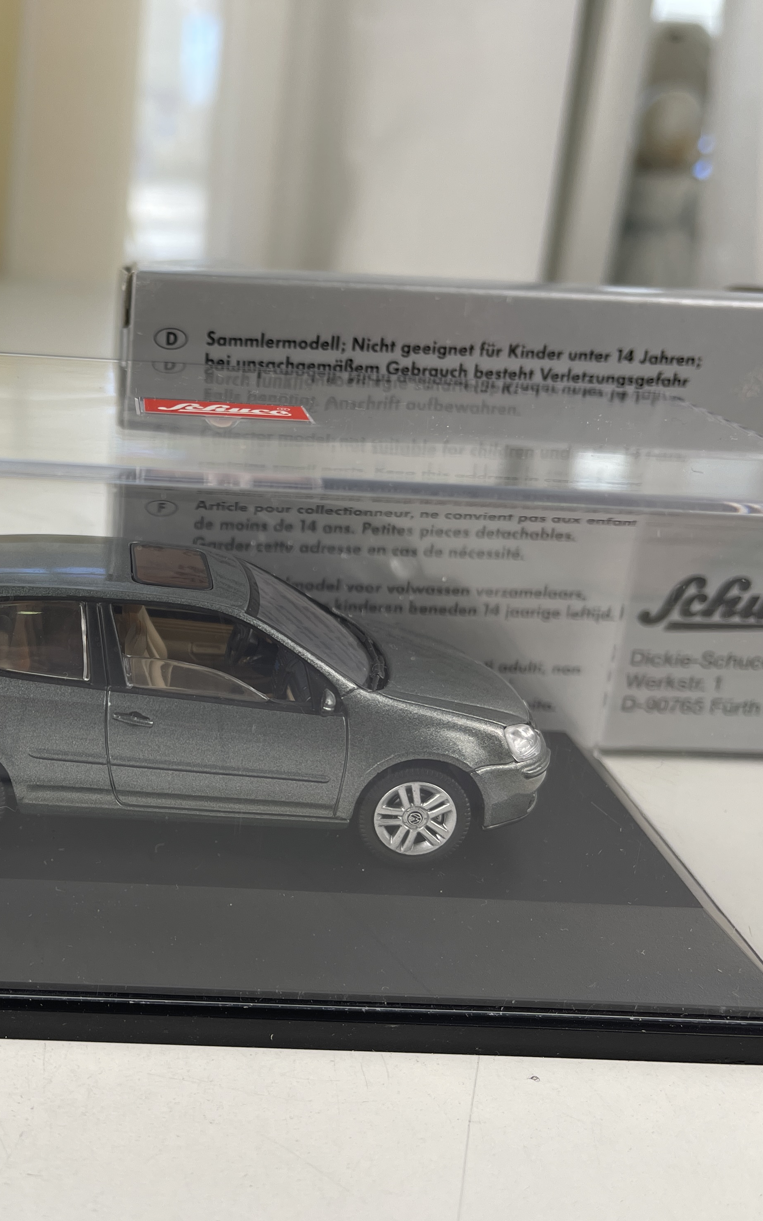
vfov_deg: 54.0
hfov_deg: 34.1
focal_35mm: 36
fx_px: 1198
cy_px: 621
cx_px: 139
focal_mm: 5.1
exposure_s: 1/160
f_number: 1.6
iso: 32
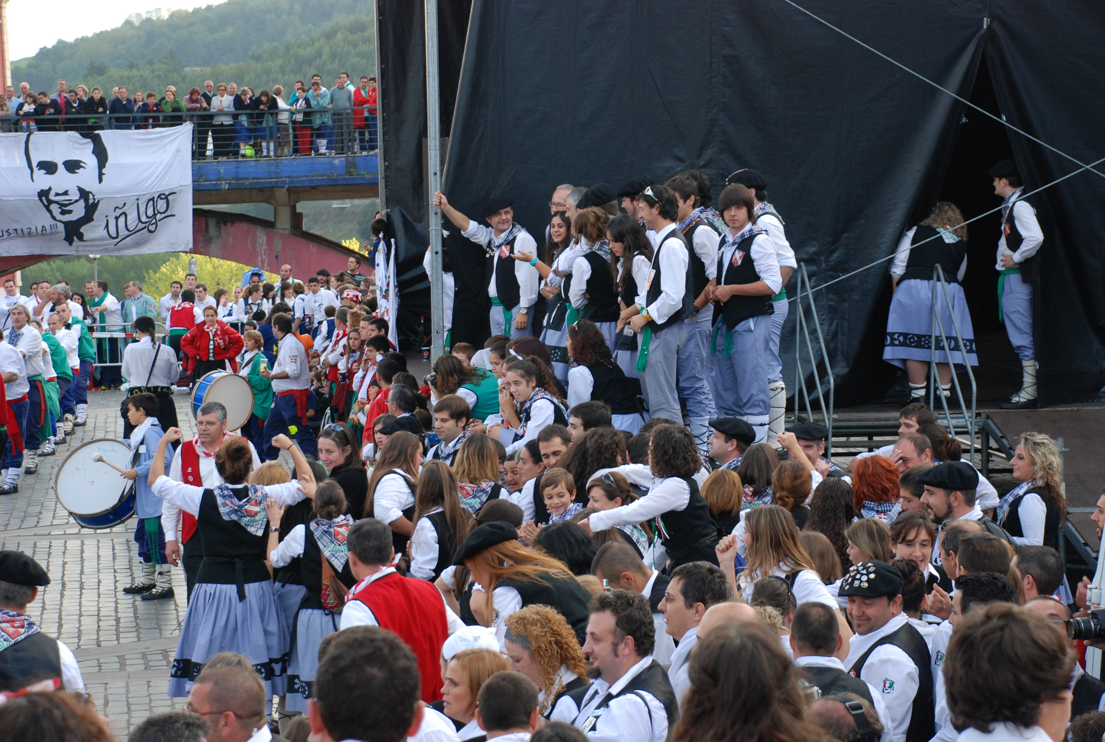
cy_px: 371
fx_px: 2676
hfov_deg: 23.3
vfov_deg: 15.8
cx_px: 552
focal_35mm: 87
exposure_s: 1/125
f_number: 5.3
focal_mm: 58
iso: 360
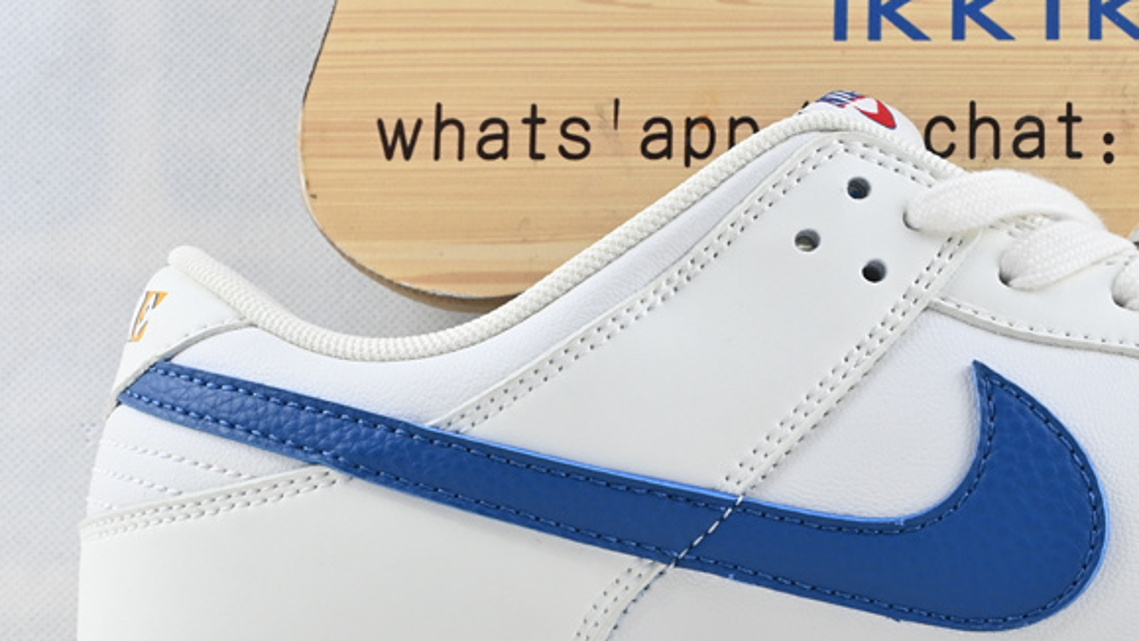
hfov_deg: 20.5
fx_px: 3098
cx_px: 995
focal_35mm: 103
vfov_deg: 11.8
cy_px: 415
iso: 100
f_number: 10
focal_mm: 31.5
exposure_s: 1/13
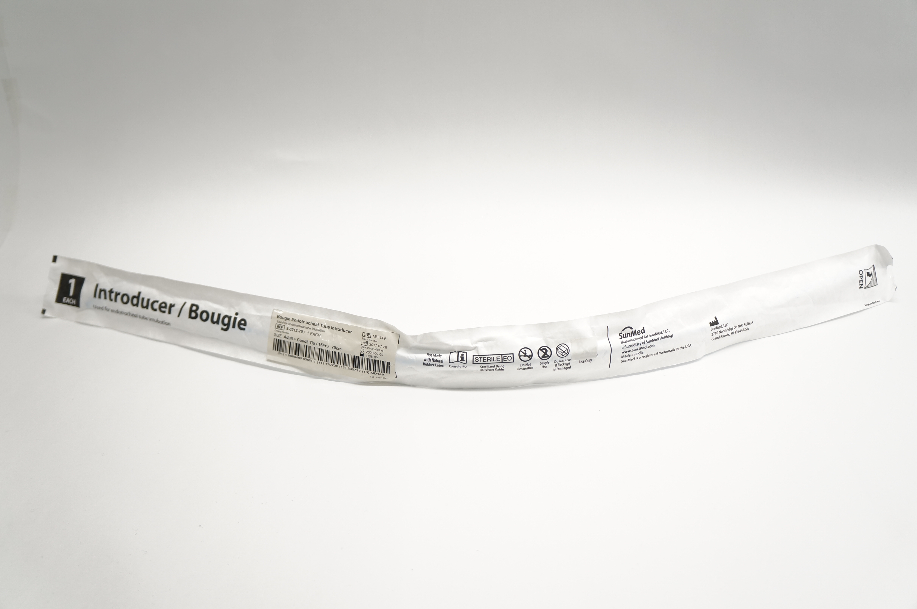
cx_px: 458
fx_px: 763
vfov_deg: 43.5
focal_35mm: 30
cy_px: 304
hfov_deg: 62.0
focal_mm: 20
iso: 400
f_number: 3.5
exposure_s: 1/125
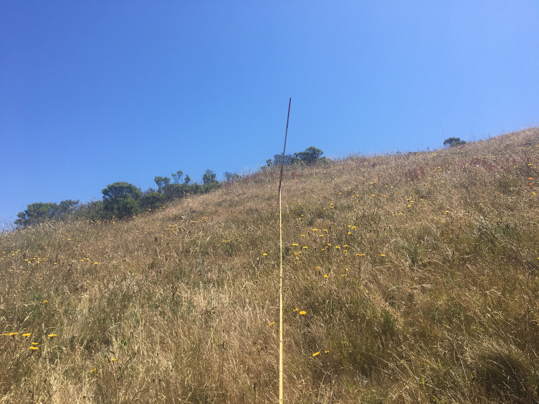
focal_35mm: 29
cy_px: 202
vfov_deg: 48.2
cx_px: 270
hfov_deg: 61.7
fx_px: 452
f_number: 2.2
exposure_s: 1/1538
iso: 25
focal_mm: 4.15
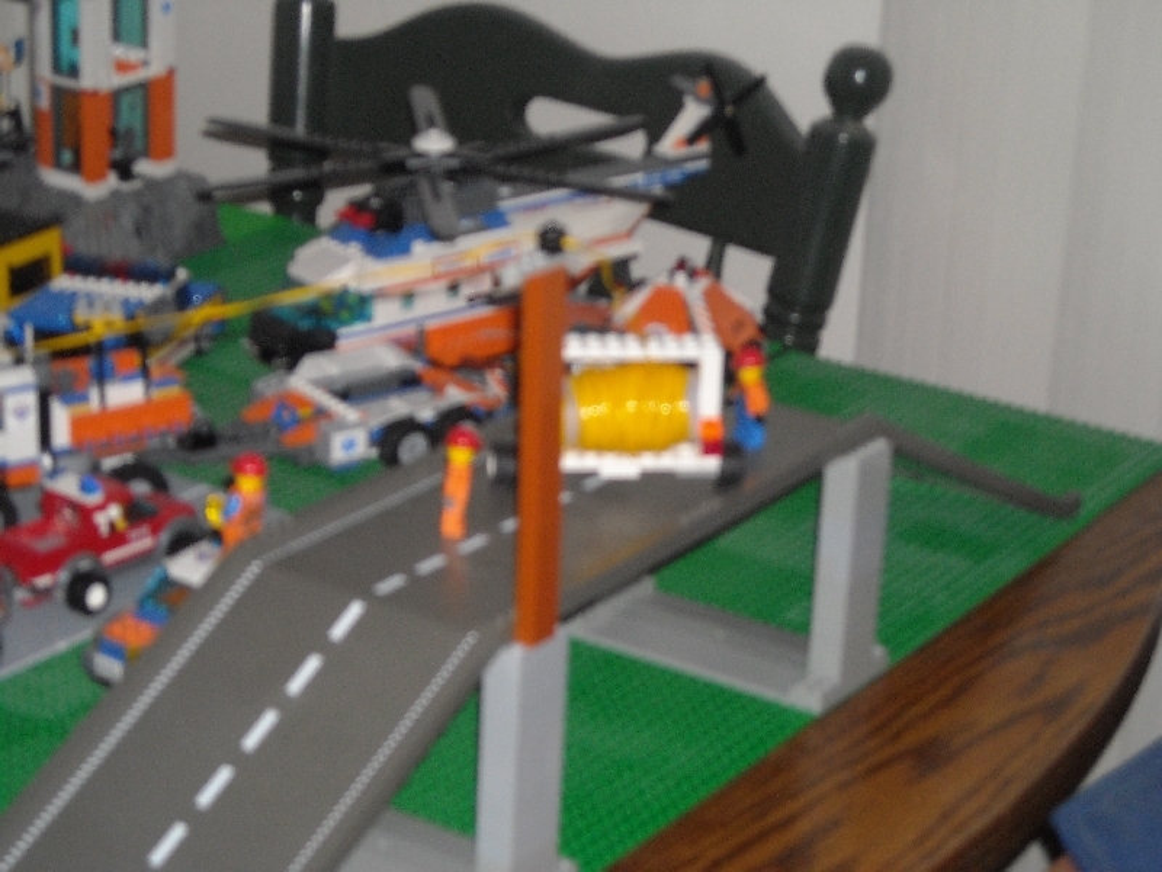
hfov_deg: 20.9
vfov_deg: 15.7
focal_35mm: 94
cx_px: 581
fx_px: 3155
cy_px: 436
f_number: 4.4
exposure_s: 1/125
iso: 200
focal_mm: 15.32
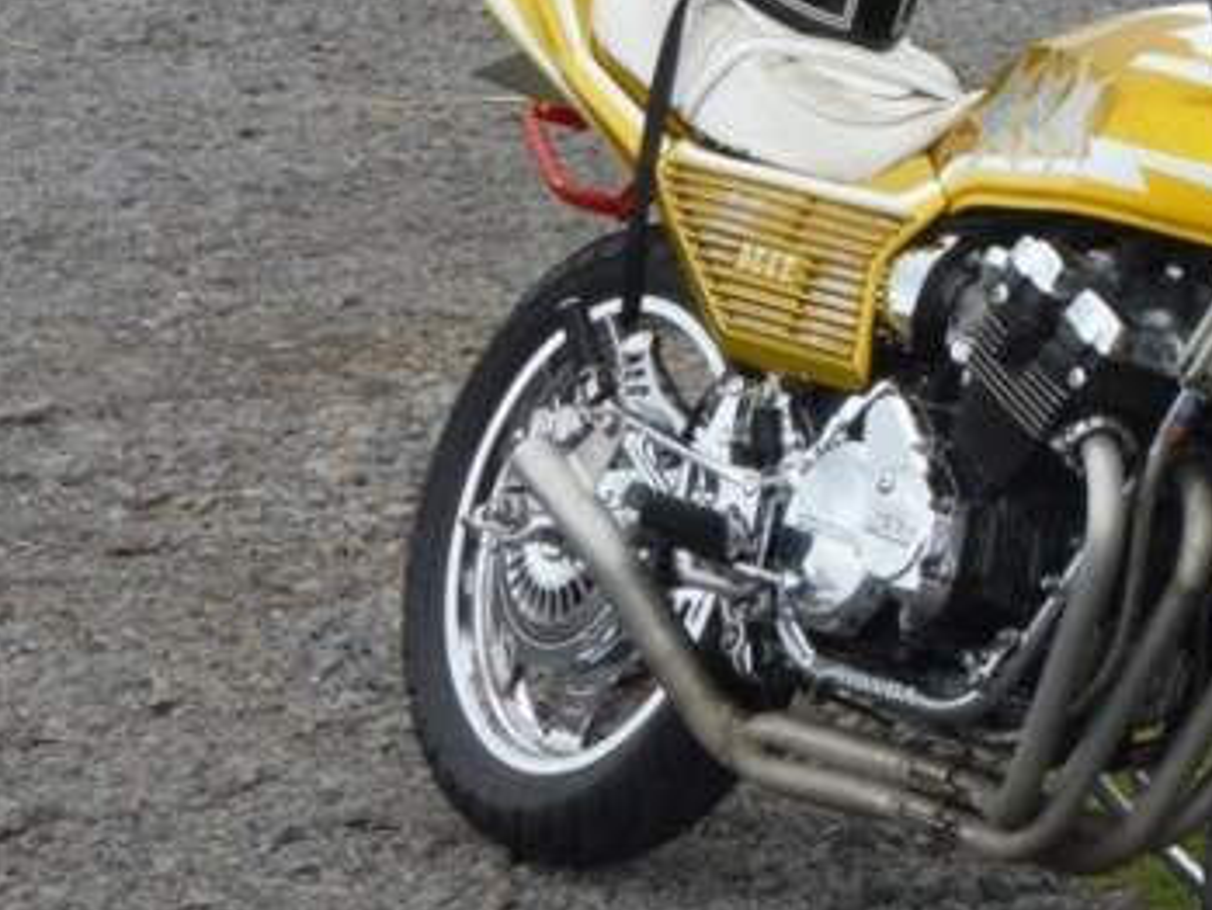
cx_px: 1149
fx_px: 6024
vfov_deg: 8.6
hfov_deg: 11.4
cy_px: 247
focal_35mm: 172
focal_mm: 12.7
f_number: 4.7
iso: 100
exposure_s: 1/320
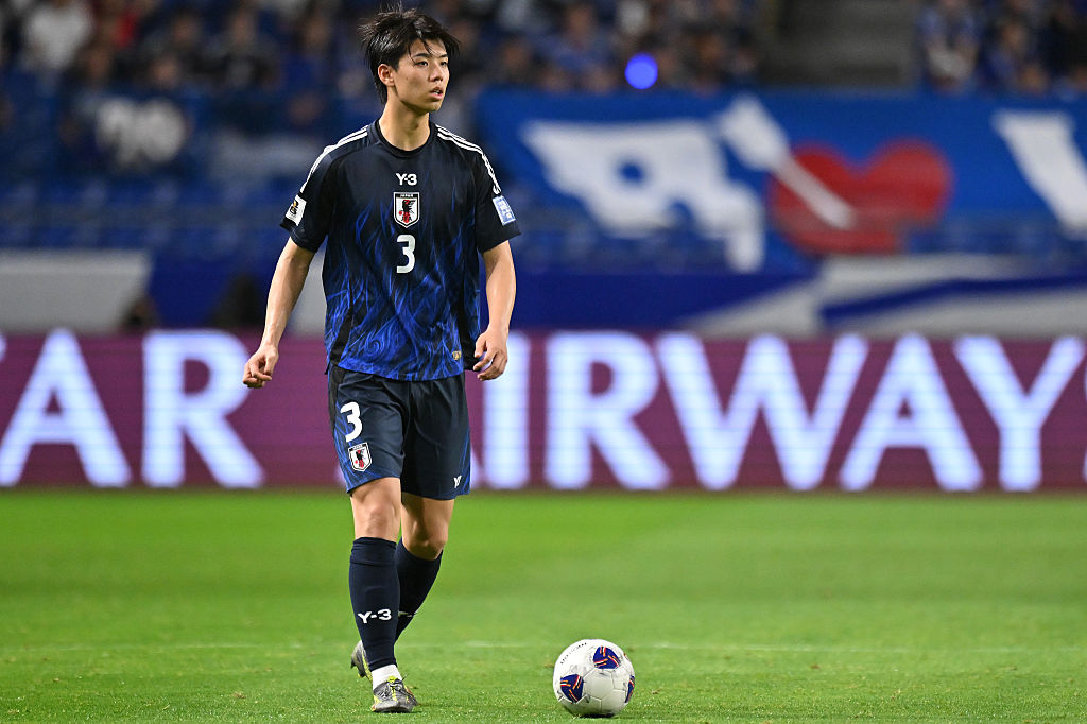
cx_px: 544
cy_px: 362
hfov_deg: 3.4
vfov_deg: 2.3
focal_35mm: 600
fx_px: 18110
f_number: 2.8
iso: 3200
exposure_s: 1/2000
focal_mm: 400
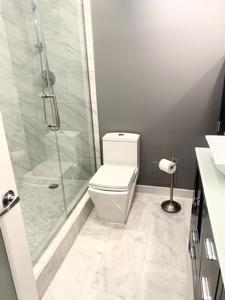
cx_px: 112
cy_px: 150
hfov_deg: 53.1
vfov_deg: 67.3
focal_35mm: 26
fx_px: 225
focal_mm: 4.25
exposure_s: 1/60
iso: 125
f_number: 1.8
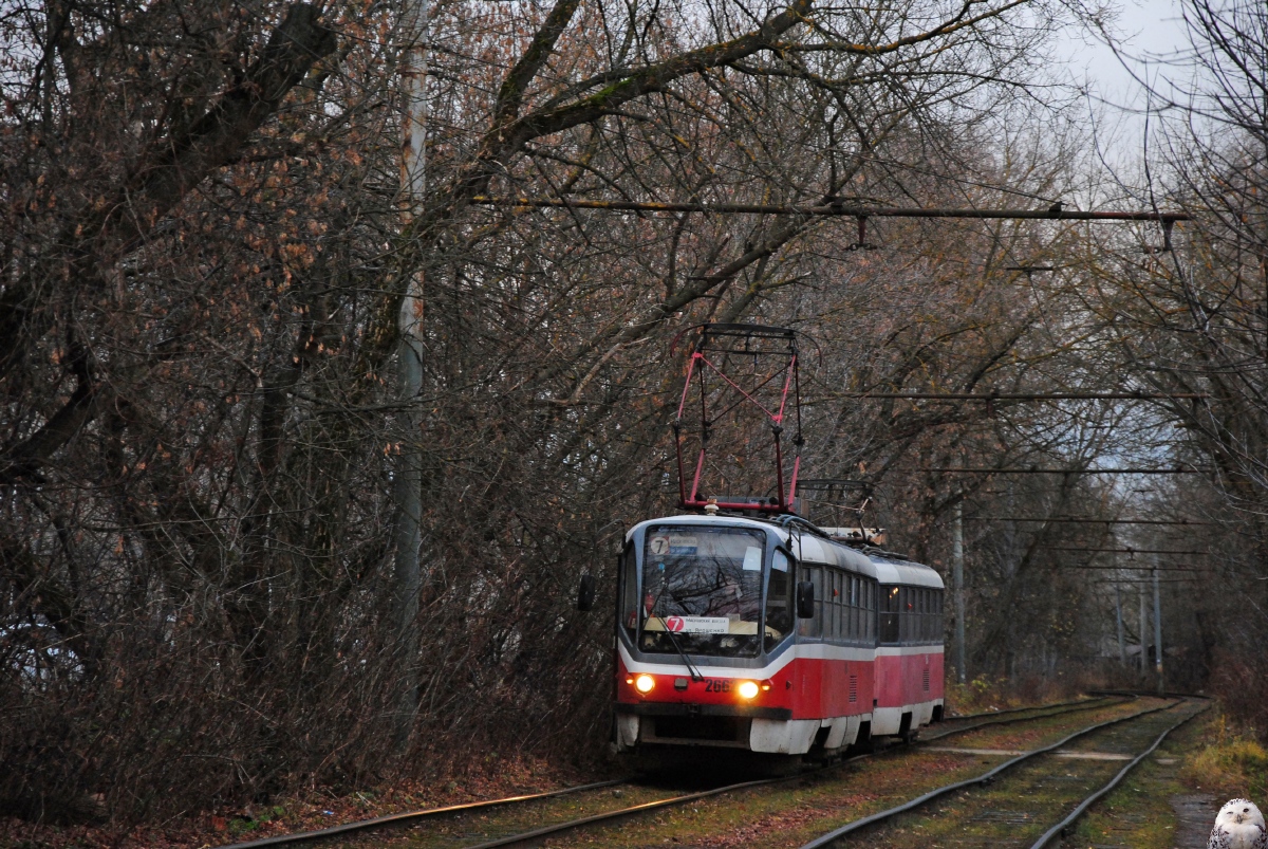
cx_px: 634
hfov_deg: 16.1
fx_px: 4496
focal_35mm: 128
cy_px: 424
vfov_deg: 10.8
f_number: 5.6
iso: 800
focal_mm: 85
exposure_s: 1/80
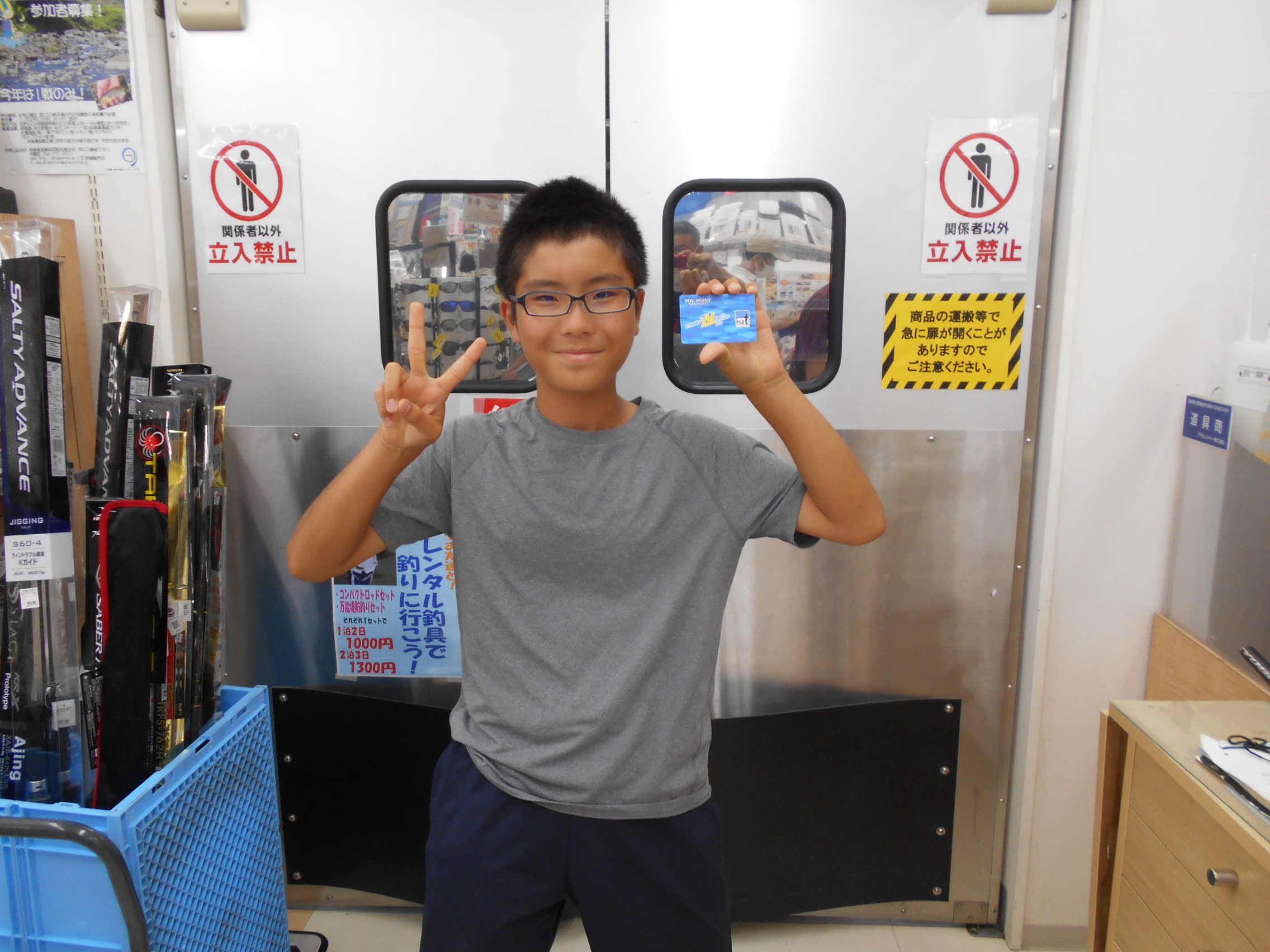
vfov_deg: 53.1
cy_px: 476
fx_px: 954
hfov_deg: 67.3
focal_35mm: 26
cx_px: 635
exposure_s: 1/30
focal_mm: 4.6
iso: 160
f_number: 3.2
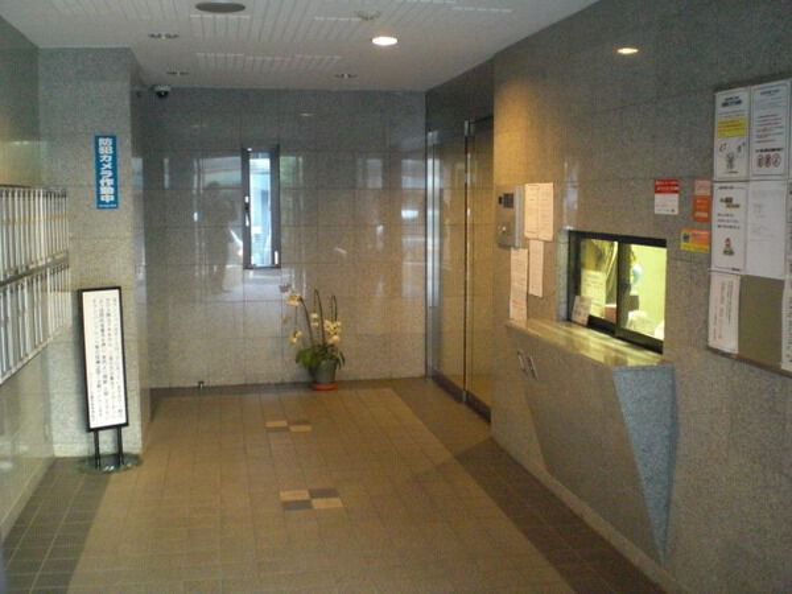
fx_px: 869
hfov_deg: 49.0
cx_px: 396
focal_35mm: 38
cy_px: 297
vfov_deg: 37.7
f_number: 3.1
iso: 800
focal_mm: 6.3
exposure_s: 1/15
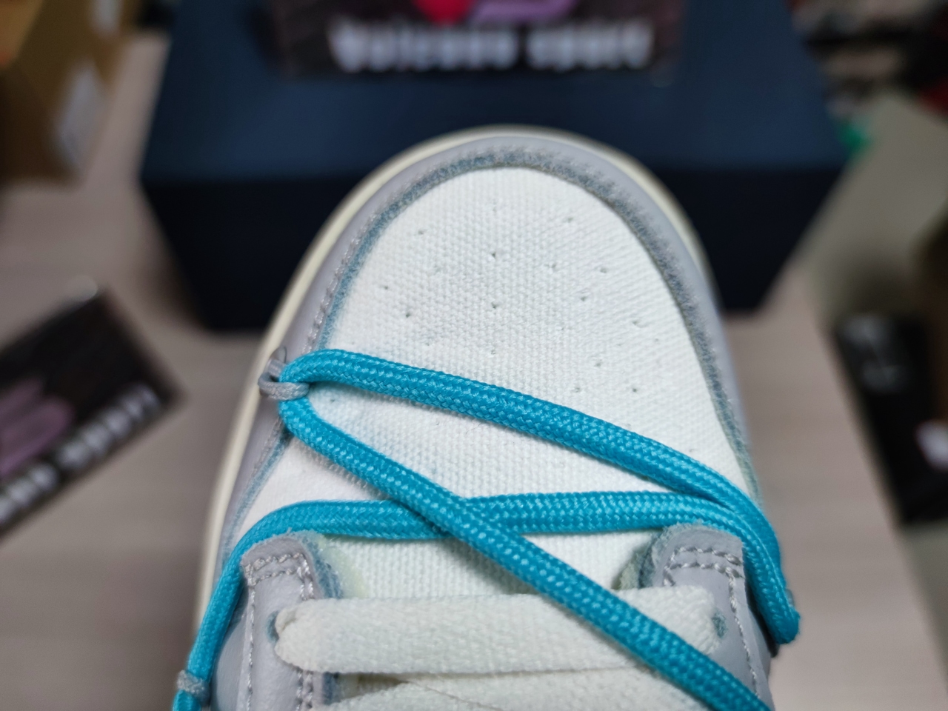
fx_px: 657
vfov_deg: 56.8
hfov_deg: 71.6
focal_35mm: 24
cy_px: 356
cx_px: 474
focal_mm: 6.72
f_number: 1.69
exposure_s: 1/100
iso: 198
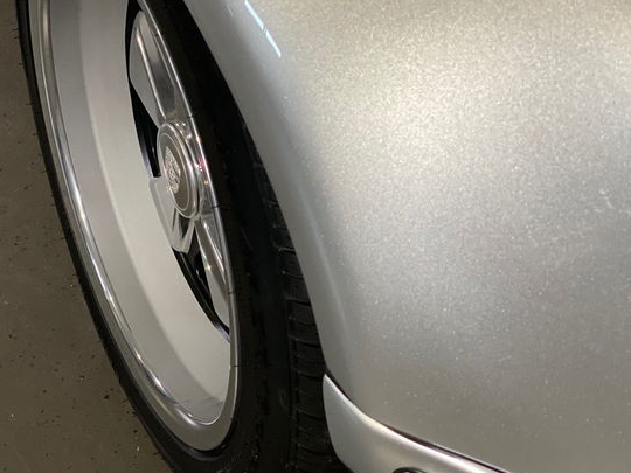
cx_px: 287
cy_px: 246
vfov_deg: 19.9
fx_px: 1349
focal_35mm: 74
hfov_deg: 26.3
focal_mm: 6
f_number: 2
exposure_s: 1/40
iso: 250
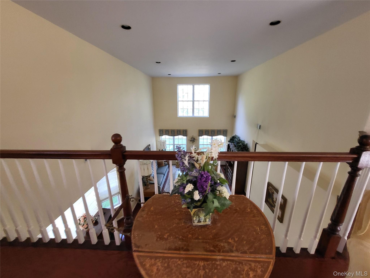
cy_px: 139
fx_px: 139
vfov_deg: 89.9
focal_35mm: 13
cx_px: 185
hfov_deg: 106.2
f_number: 2.2
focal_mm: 1.74
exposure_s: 1/60
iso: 200
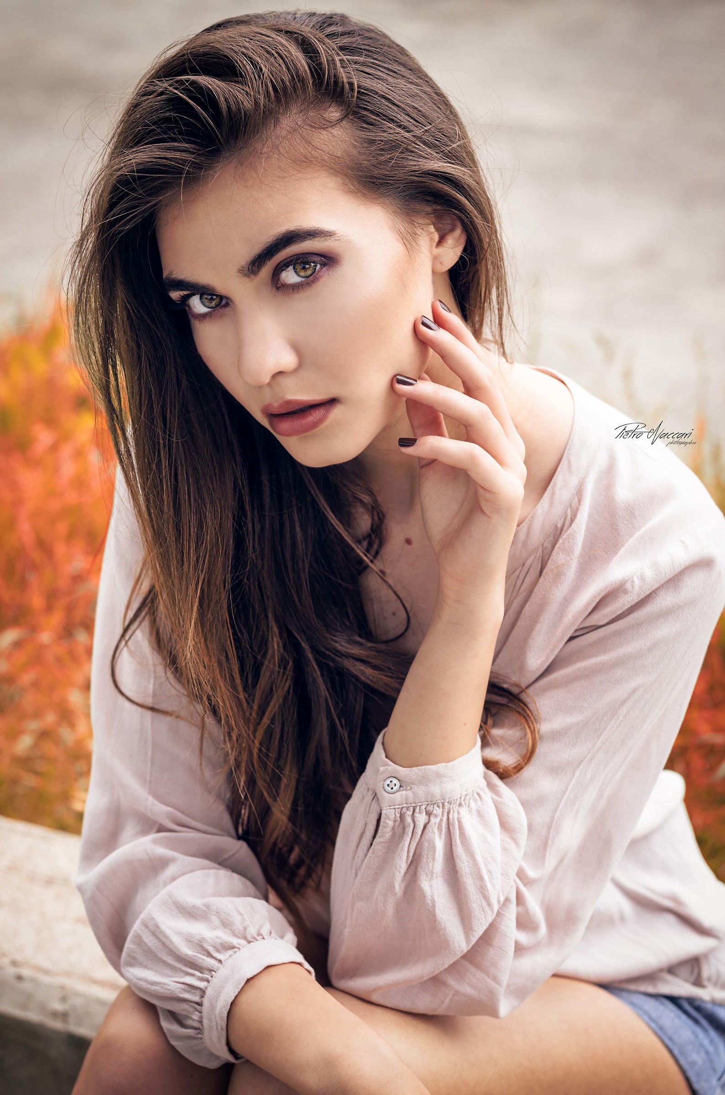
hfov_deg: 18.1
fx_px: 2276
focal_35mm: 75
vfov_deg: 27.0
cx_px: 362
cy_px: 548
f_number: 3.5
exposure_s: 1/500
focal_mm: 50
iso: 250
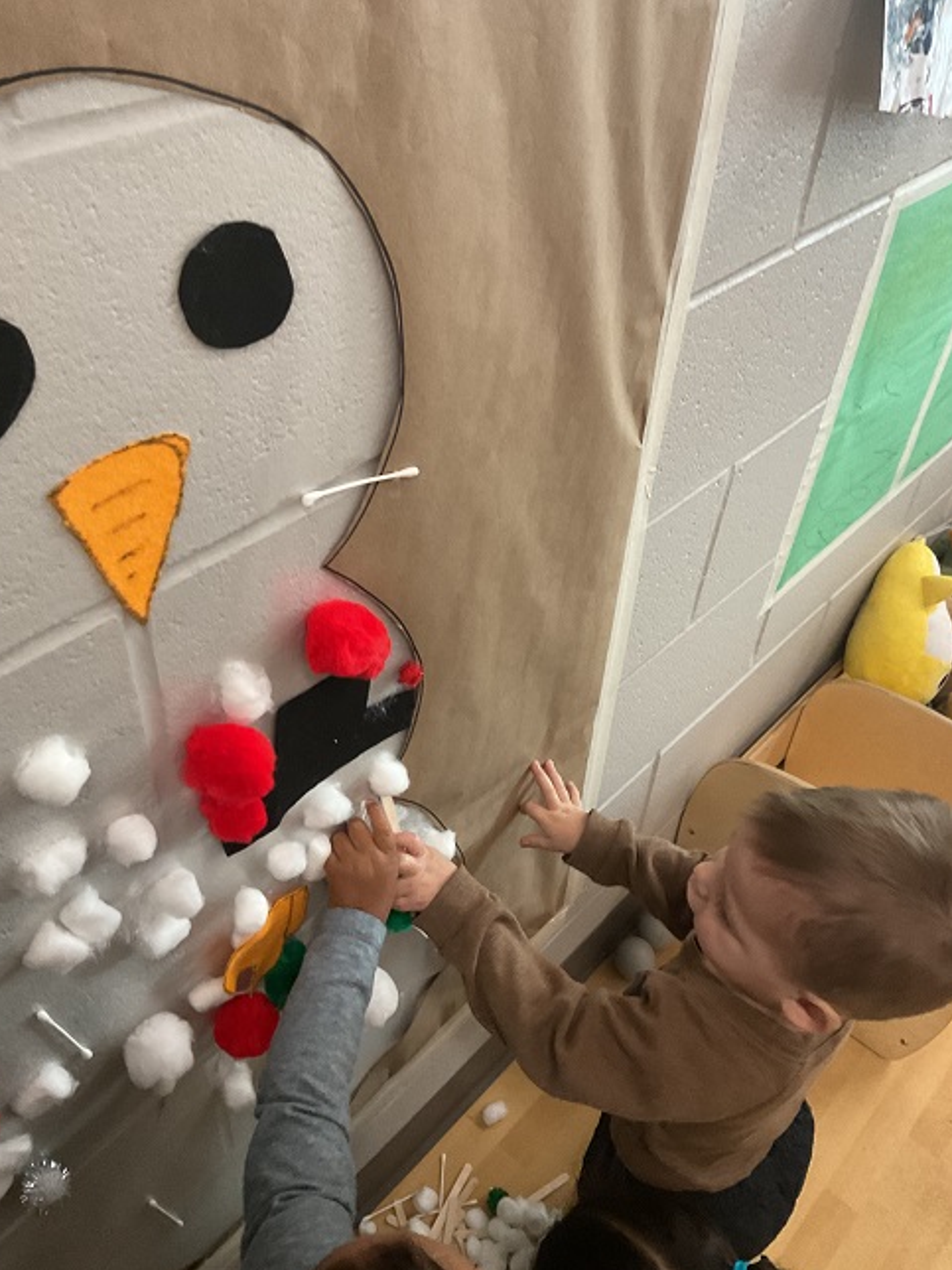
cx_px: 463
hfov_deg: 46.8
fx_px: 1100
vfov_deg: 60.0
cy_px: 623
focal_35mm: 30
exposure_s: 1/30
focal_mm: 3
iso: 250
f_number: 1.8
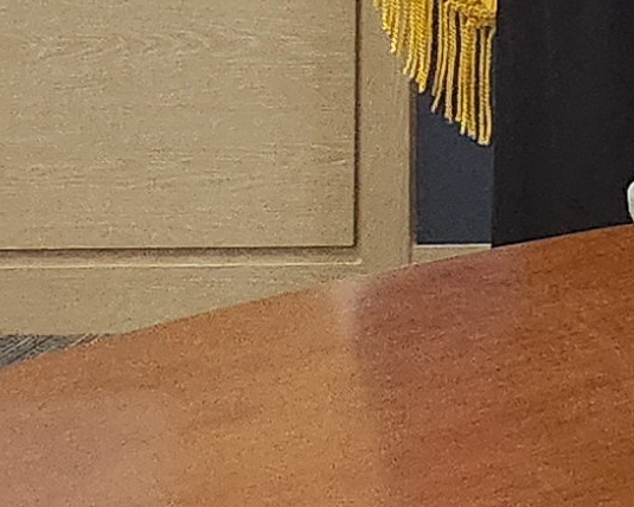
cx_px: 2107
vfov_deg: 7.9
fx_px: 3152
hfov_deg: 8.7
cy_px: -1034
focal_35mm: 168
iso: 250
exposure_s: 1/120
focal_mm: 5.4
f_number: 1.8
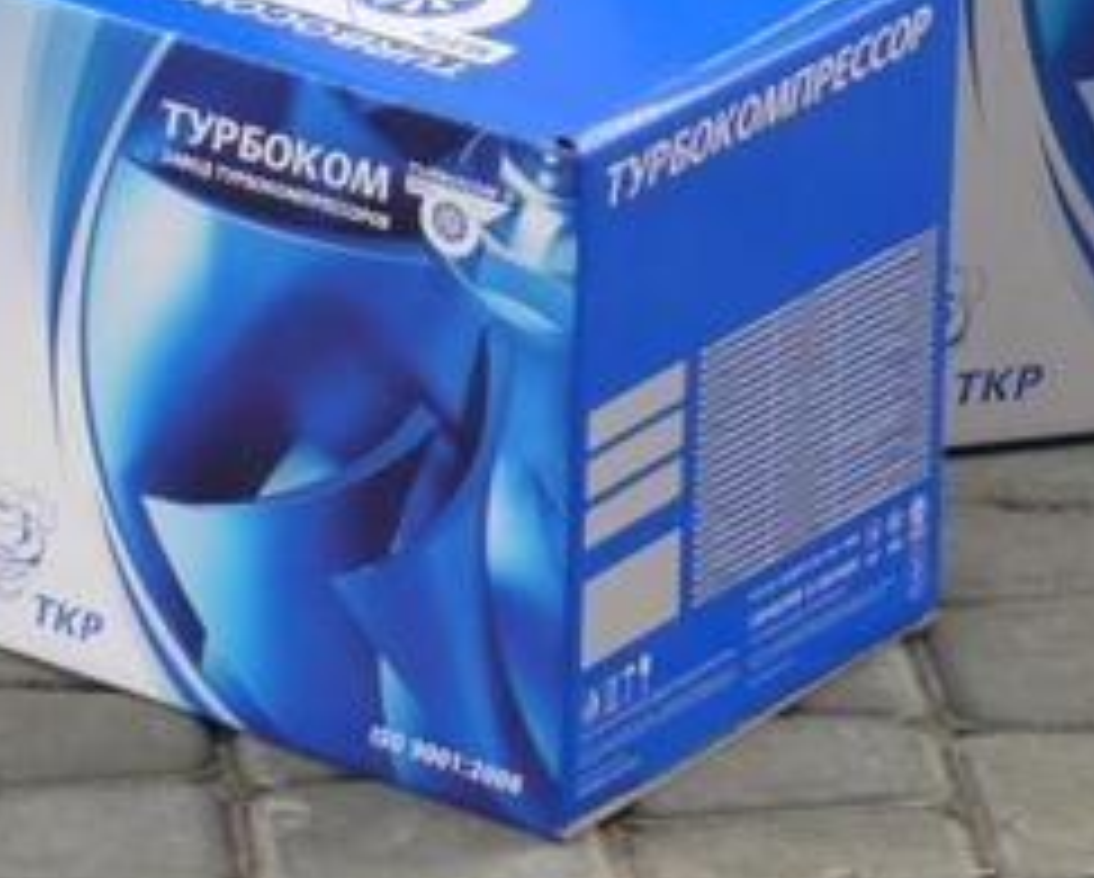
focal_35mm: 305
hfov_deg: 6.3
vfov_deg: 5.1
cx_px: 131
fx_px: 9887
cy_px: -365
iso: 100
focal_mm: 20.1
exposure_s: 1/60
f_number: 3.2
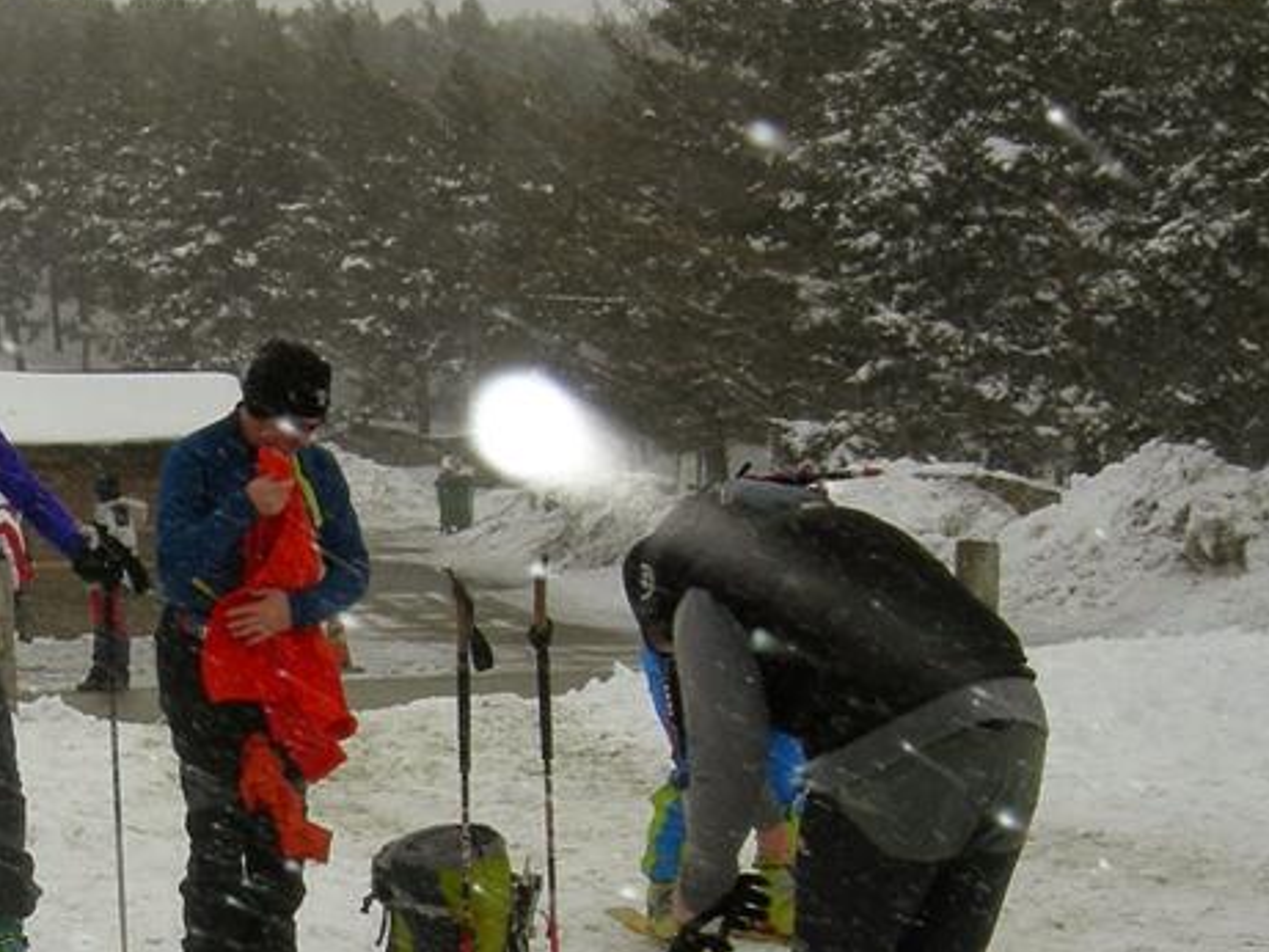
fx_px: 2934
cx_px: 39
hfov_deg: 23.5
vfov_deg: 18.2
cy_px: 801
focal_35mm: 80
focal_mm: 7.5
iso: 64
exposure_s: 1/236
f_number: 6.8
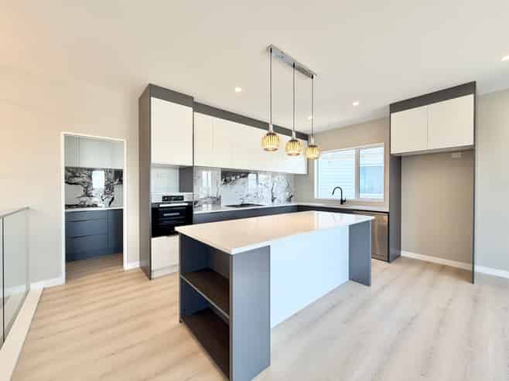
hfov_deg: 102.1
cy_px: 190
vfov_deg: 85.6
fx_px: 206
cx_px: 254
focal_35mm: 14
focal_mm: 2.22
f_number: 2.2
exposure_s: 1/100
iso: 40
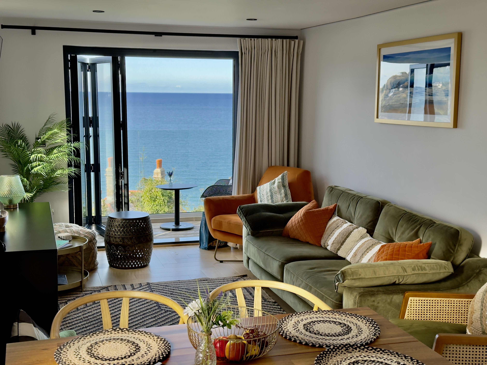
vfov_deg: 30.3
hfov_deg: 39.7
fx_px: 675
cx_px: 244
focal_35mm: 48
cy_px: 182
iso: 80
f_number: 1.78
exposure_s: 1/354
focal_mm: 6.76
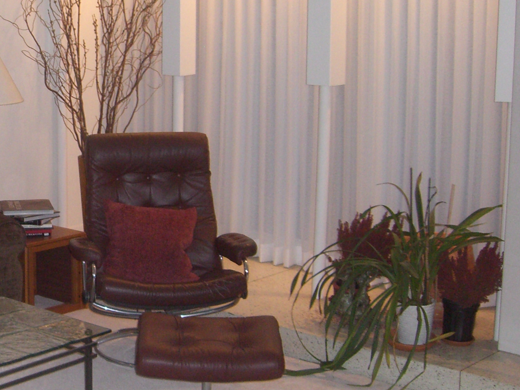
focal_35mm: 74
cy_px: 144
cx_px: 34
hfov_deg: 25.4
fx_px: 1112
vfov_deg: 19.9
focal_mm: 6.2
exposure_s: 1/60
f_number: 2.7
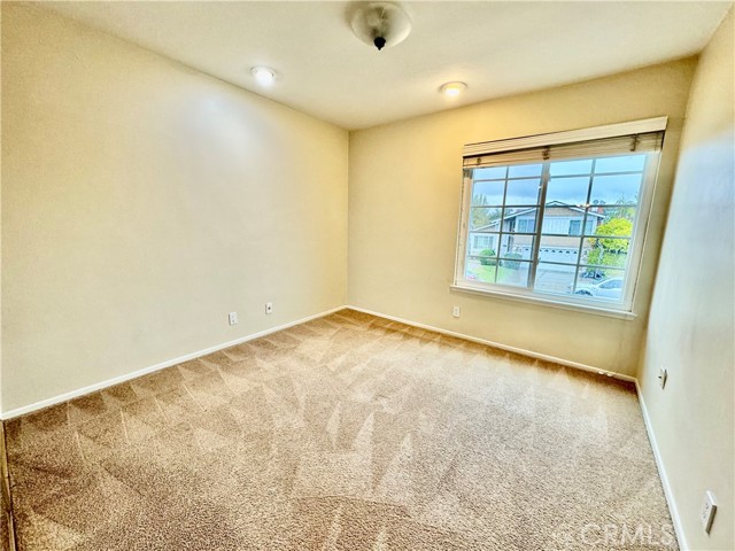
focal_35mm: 14
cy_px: 276
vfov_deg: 85.7
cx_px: 368
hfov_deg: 102.1
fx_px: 297
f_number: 2.2
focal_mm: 2.22
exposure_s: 1/120
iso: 250
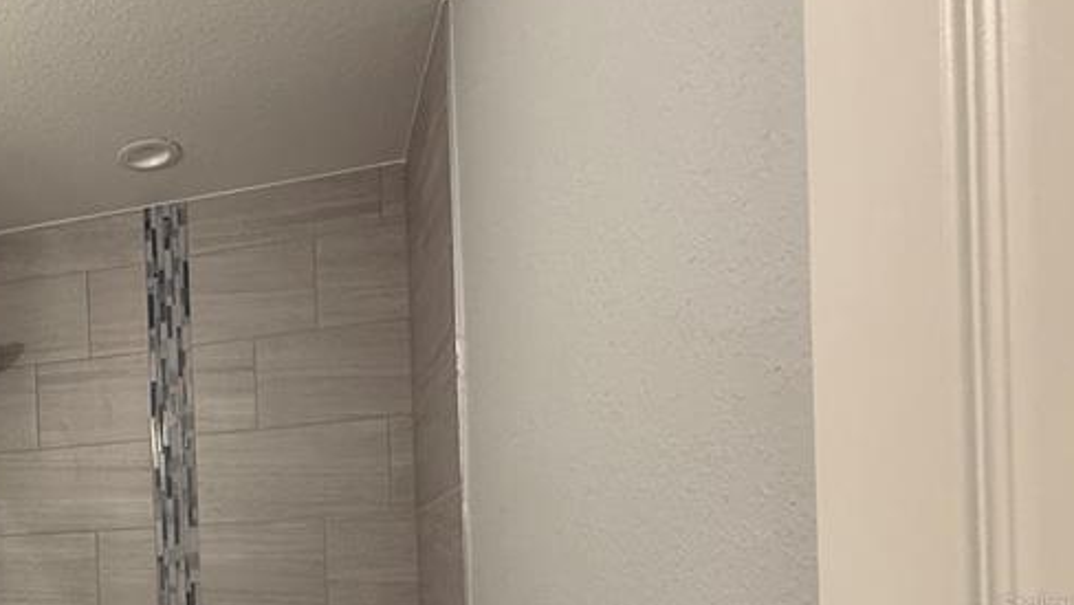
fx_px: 912
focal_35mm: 32
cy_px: 605
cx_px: 7
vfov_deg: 33.6
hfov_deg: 49.9
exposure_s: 1/120
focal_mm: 2.22
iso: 250
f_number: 2.2
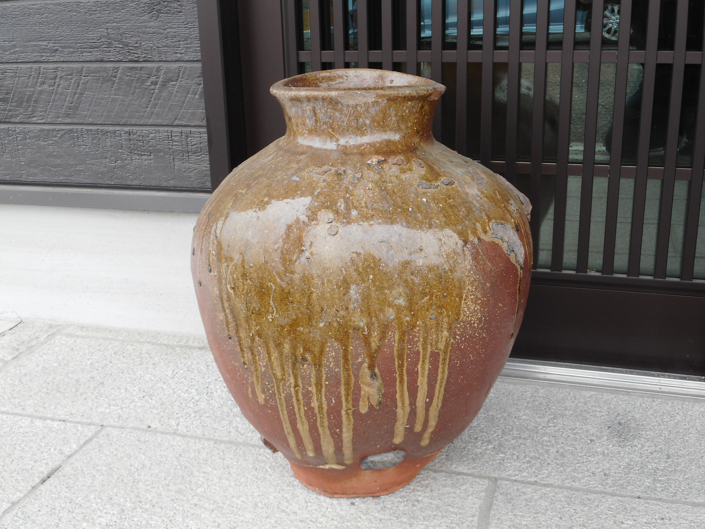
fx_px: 896
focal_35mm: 44
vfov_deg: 32.9
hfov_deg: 42.9
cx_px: 352
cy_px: 264
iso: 110
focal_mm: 7.9
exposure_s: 1/30
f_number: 4.7
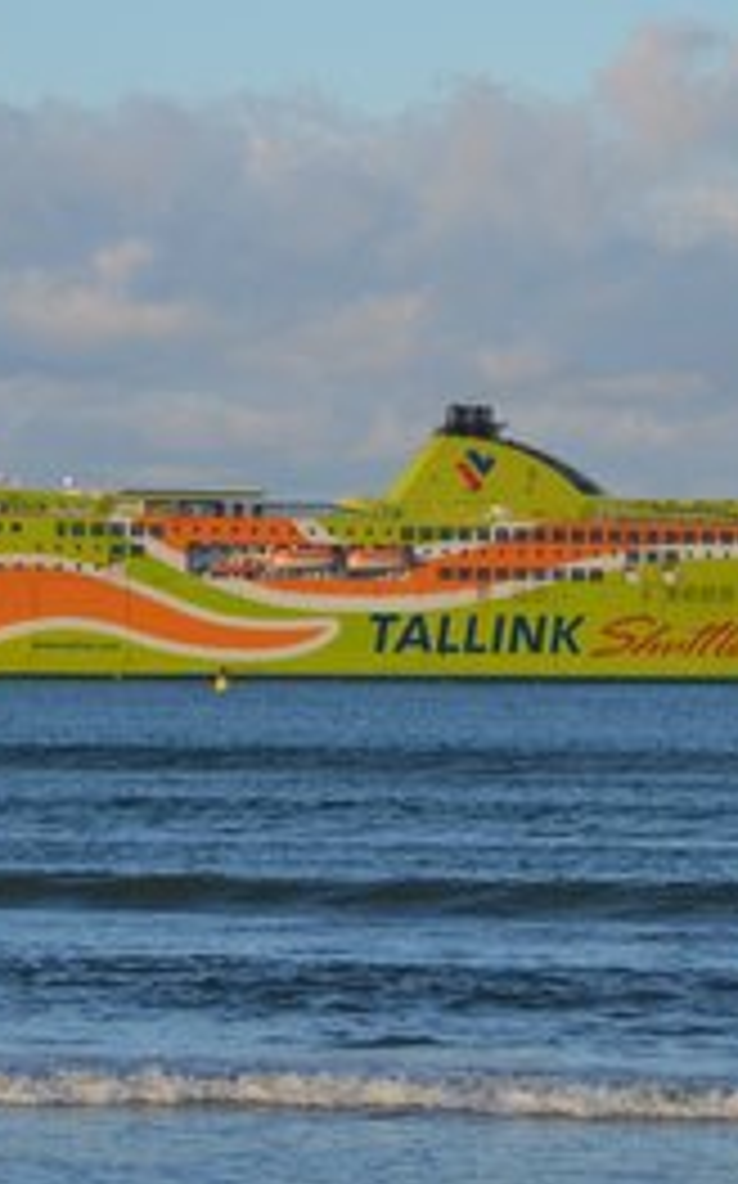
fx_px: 7858
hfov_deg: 5.4
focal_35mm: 244
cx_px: 333
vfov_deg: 8.6
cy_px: 592
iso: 160
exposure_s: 1/250
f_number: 8
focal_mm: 105
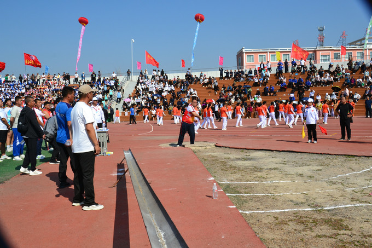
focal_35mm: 36
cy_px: 124
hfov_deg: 53.1
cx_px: 186
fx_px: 372
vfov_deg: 36.9
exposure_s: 1/500
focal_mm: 24
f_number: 11
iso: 250
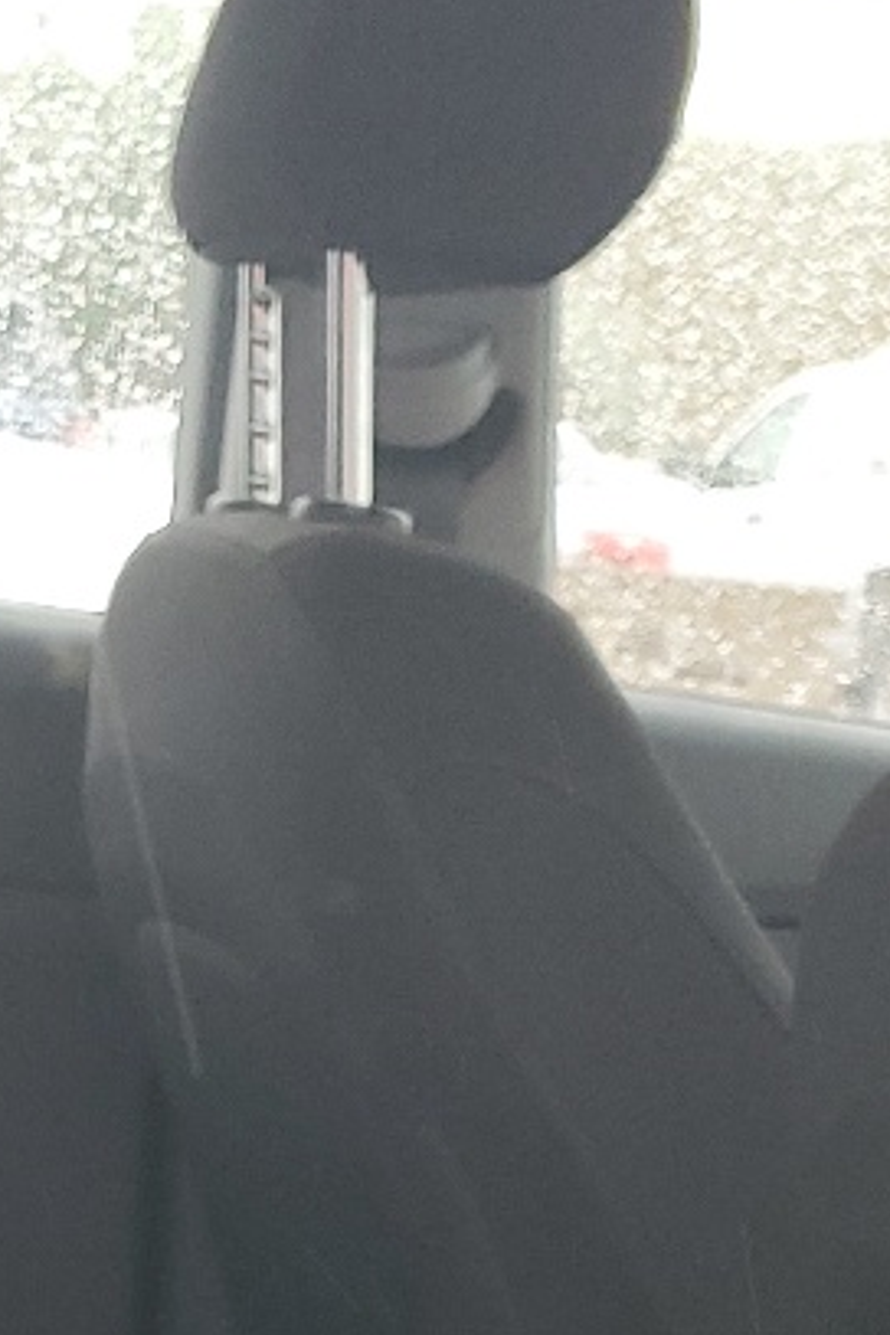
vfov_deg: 18.1
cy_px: 1711
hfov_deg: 12.3
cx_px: -416
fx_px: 3931
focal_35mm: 106
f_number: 1.5
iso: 87
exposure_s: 1/120
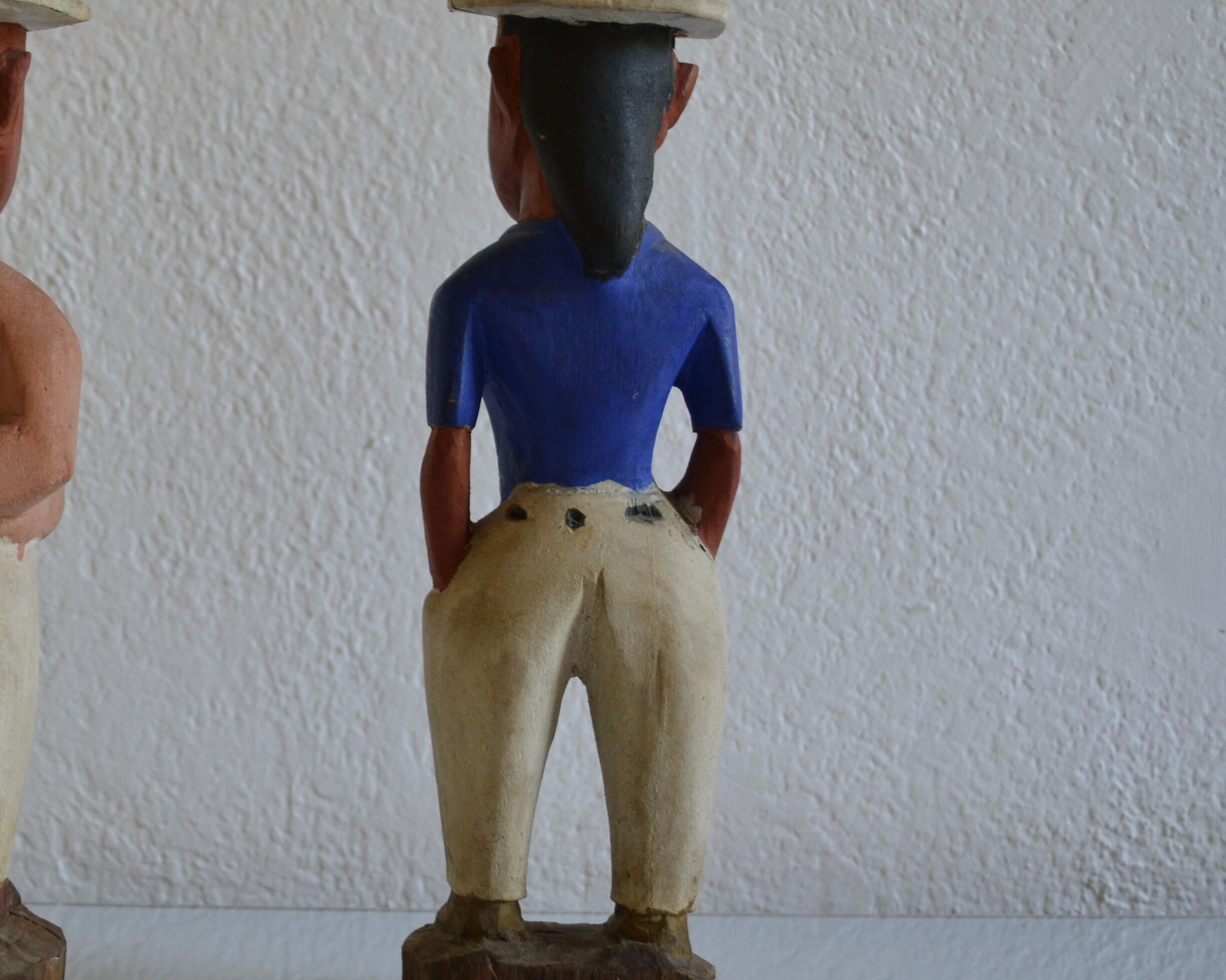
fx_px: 2104
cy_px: 382
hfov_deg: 31.6
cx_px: 248
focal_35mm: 58
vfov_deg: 26.2
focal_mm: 22
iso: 400
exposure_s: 1/40
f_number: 3.8
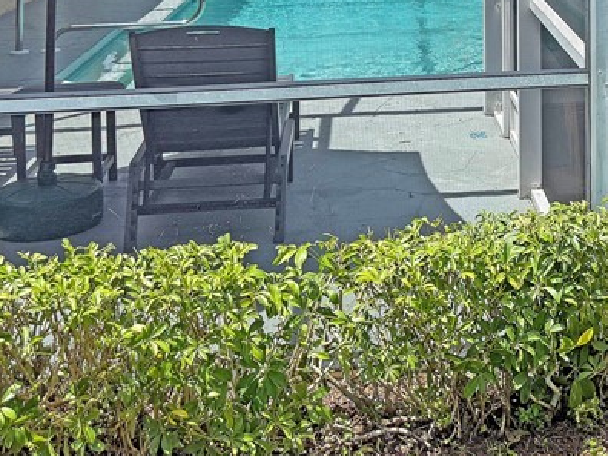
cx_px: 583
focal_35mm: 62
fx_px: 1089
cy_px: -118
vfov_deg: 21.6
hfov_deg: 29.5
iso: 100
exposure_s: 1/3584
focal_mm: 6.76
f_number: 1.78
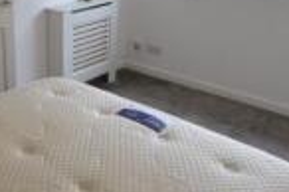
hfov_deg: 39.2
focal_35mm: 49
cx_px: 69
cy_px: 62
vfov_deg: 27.3
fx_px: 393
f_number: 4.5
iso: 400
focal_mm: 10
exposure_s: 1/80
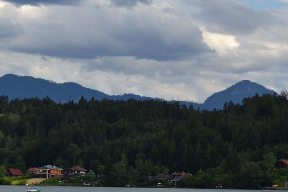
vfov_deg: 10.1
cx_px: 265
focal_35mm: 136
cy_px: 103
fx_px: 1088
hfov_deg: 14.9
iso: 100
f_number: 8
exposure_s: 1/250
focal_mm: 45
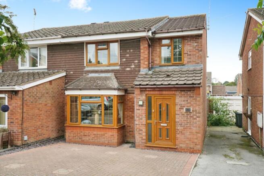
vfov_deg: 40.0
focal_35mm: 33
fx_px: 242
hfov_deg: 57.2
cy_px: 88
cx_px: 132
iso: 2000
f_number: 8
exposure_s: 1/640
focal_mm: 33
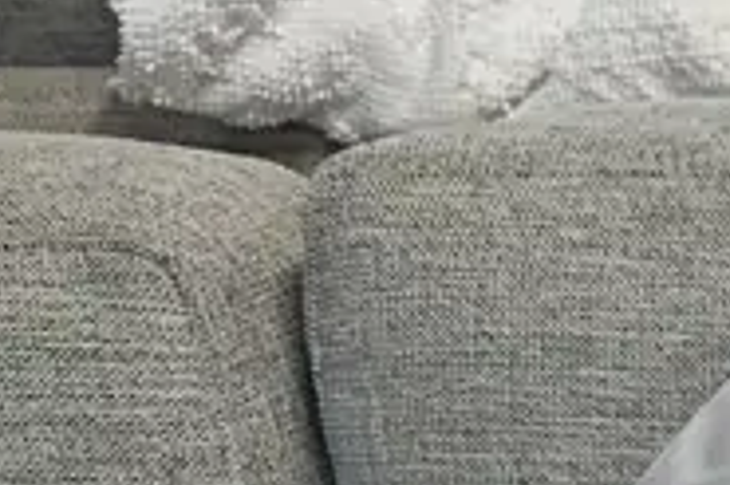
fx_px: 2796
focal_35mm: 138
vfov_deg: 8.7
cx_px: 1934
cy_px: 1317
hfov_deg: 11.4
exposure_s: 1/100
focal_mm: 6.86
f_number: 1.78
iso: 80
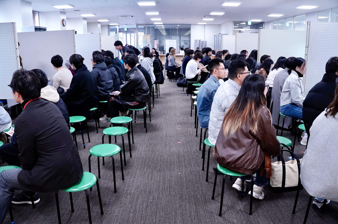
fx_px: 253
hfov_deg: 67.4
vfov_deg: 47.8
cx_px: 169
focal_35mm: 27
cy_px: 112
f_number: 5.6
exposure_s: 1/125
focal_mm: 18
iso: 4000
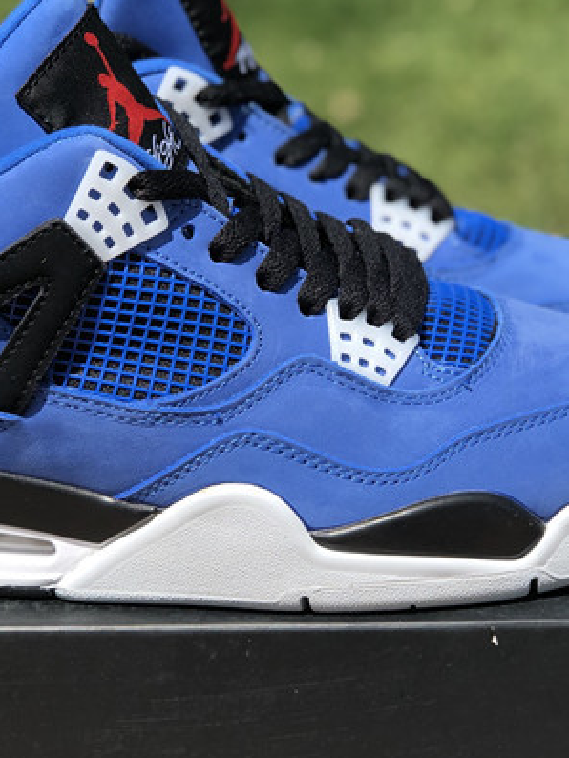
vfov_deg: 20.2
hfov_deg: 15.3
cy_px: 354
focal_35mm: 97
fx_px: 2125
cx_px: 288
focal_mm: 6
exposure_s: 1/657
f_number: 2.4
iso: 16
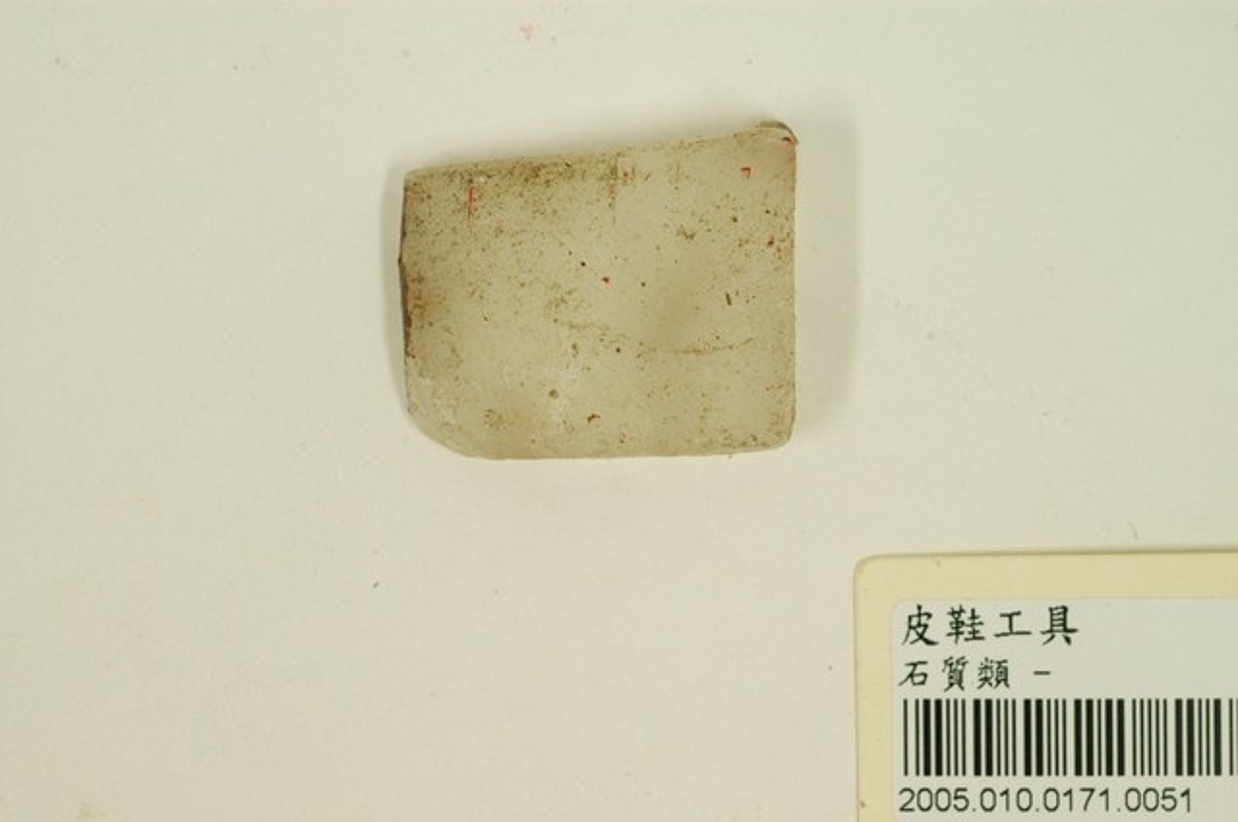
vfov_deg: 15.1
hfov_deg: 22.6
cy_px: 411
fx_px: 3091
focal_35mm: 90
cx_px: 619
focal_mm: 60
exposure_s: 1/25
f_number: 8
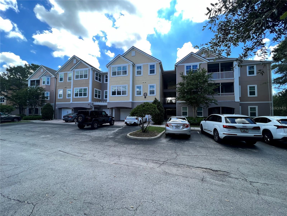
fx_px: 108
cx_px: 144
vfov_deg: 89.9
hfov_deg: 106.2
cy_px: 108
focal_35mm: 13
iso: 32
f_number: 1.8
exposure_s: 1/391
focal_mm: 1.57
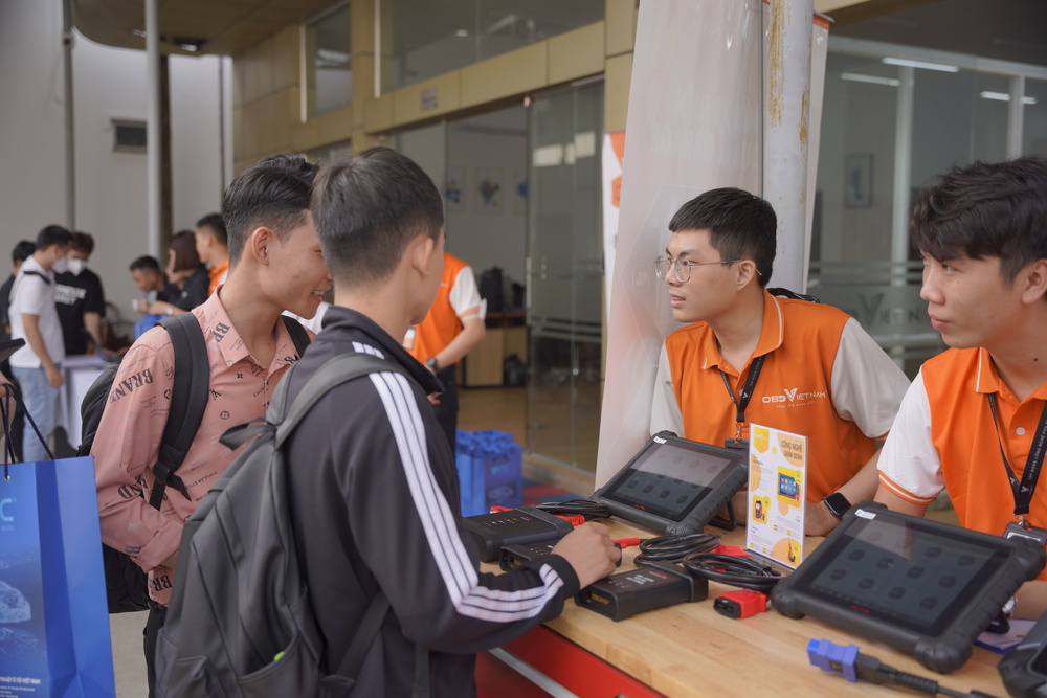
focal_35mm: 38
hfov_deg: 51.0
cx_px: 524
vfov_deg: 35.3
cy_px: 349
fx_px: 1097
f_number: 2.8
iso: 100
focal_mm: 37.7
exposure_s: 1/160
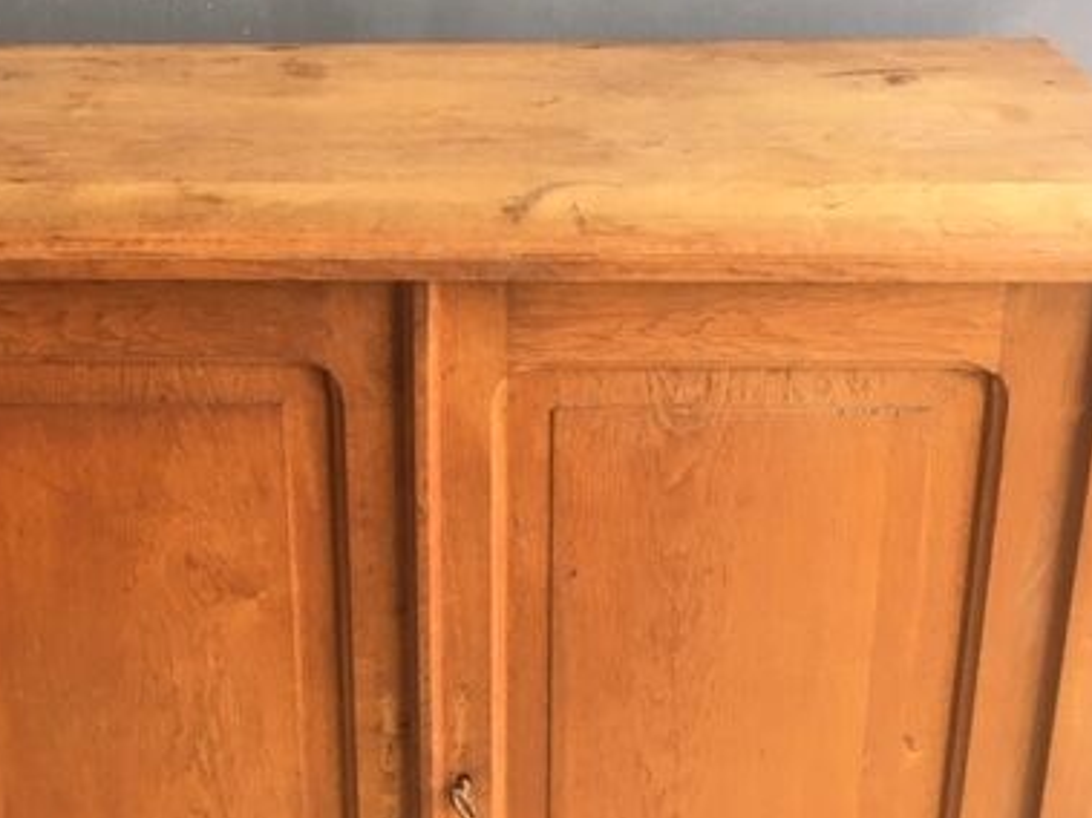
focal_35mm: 49
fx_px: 1545
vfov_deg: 28.9
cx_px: 415
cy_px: 150
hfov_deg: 38.7
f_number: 2.2
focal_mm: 4.15
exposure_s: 1/33
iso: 50
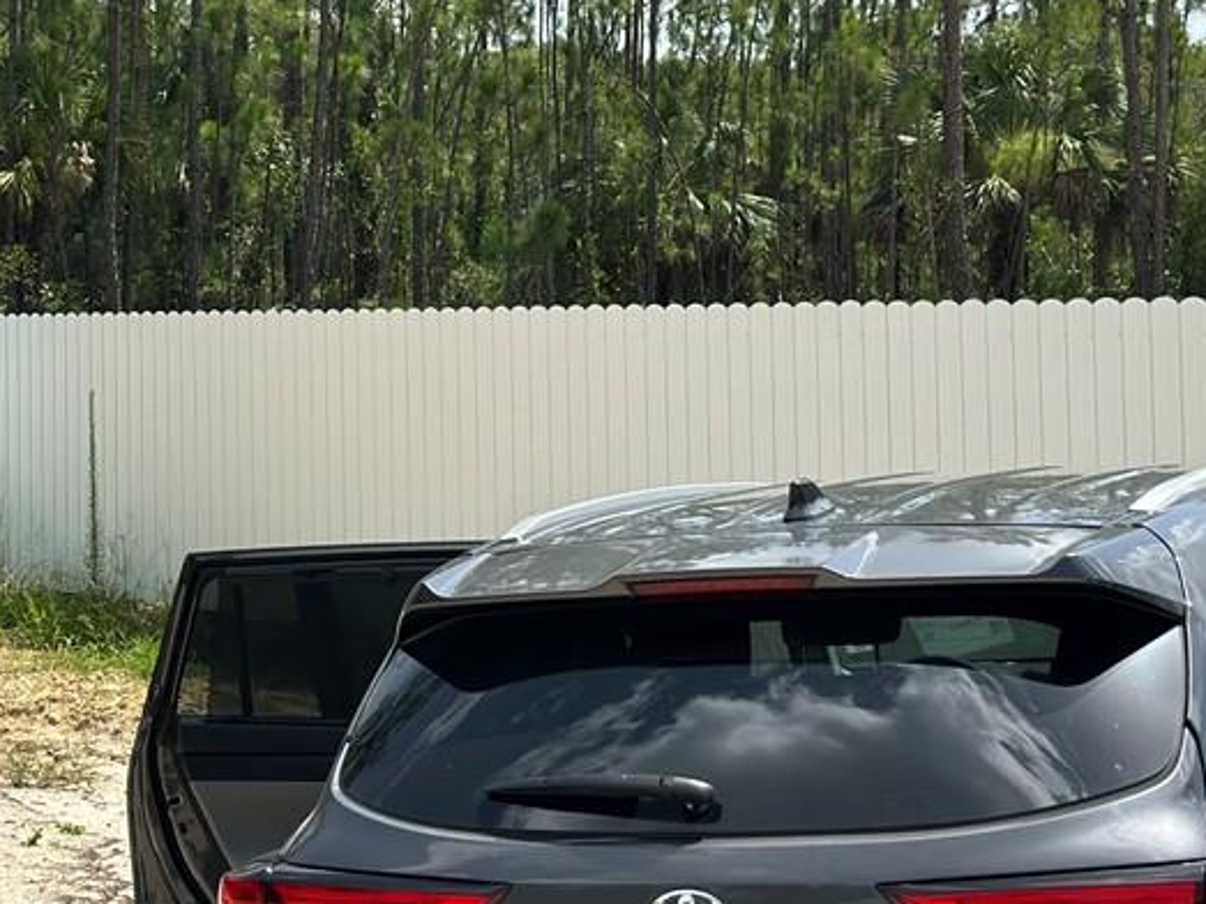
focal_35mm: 94
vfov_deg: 15.5
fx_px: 3274
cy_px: 104
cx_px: 380
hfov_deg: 20.8
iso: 100
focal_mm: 6.86
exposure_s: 1/4785
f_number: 1.78
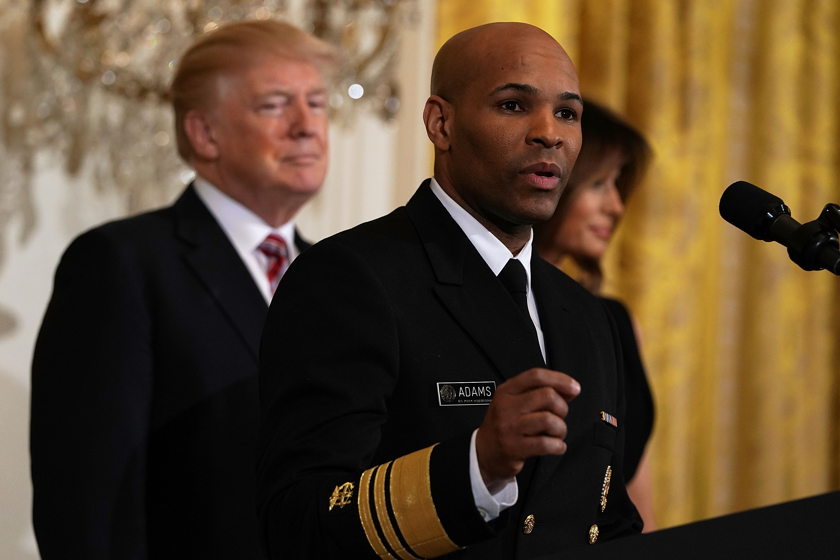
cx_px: 420
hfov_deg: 12.2
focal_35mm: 168
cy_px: 280
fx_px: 3920
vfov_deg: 8.2
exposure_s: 1/400
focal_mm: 168
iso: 1600
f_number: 4
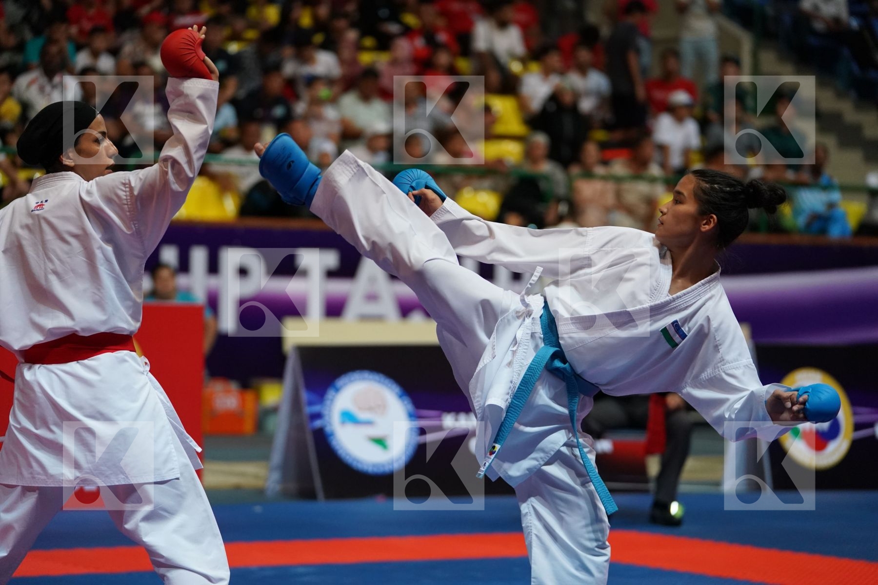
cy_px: 292
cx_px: 439
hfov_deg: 16.1
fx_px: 3097
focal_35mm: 127
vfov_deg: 10.8
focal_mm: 127
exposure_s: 1/1000
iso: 4000
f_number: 2.8
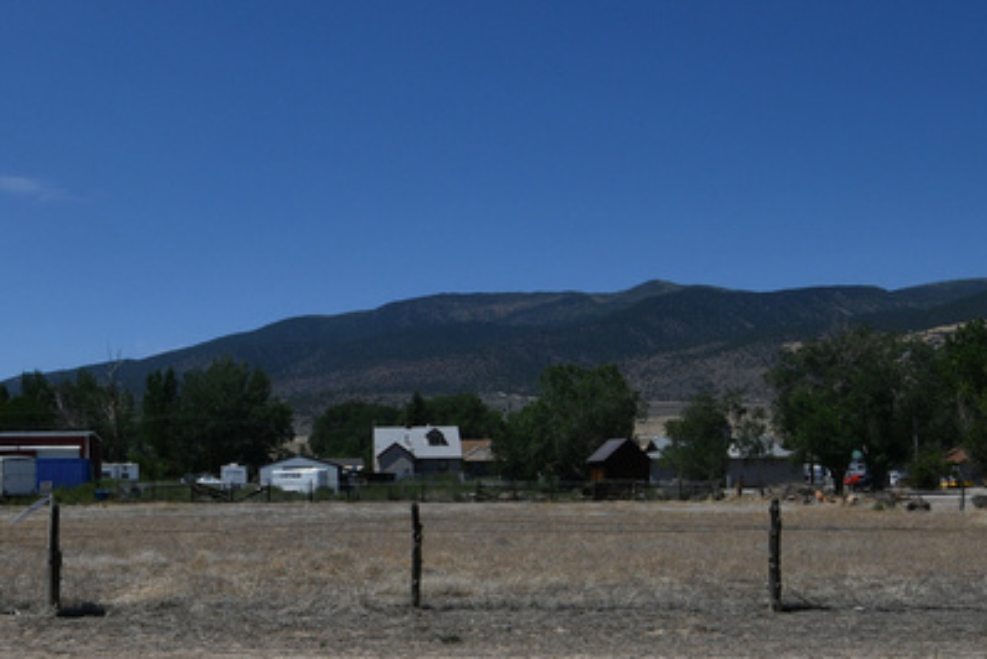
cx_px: 151
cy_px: 380
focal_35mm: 54
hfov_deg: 35.3
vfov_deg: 25.1
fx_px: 1482
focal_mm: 14
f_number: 10
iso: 100
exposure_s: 1/400
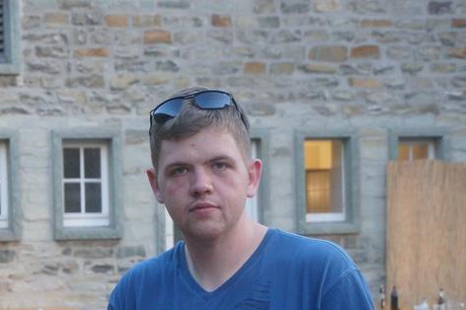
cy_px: 247
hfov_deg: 17.4
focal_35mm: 117
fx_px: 1513
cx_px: 125
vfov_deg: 11.7
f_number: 5.6
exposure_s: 1/80
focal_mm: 46
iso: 400
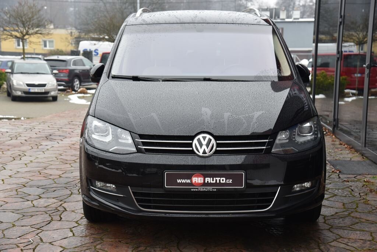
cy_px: 126
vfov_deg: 21.9
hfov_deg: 32.4
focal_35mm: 62
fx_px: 650
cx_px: 188
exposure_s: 1/125
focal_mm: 62
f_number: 5.6
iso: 500
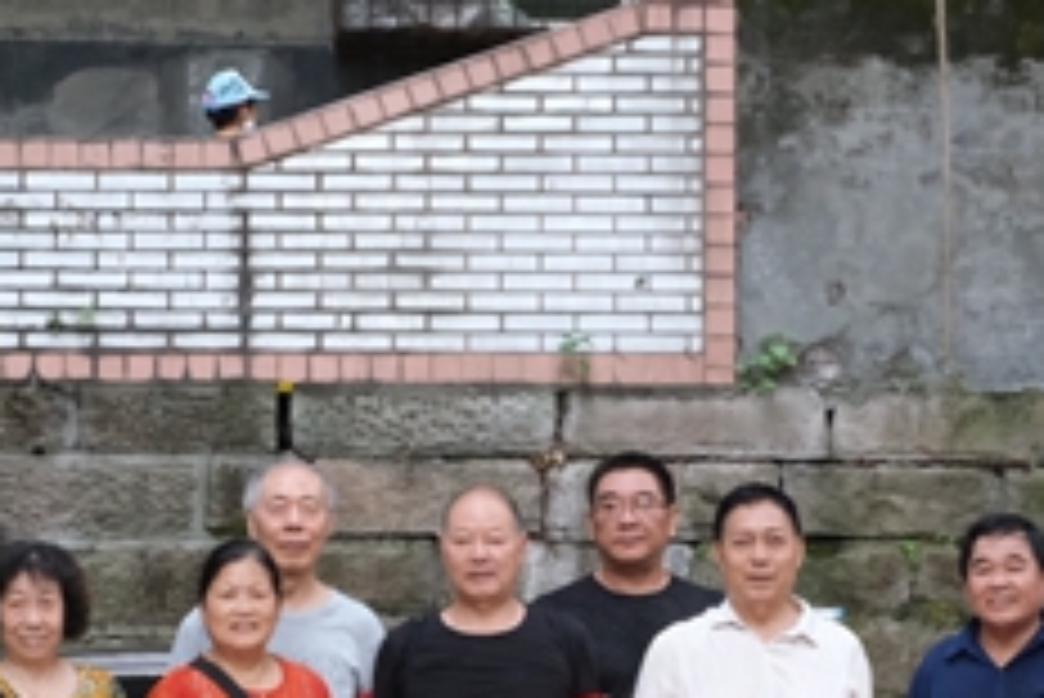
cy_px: 588
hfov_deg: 14.0
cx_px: 544
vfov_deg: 9.4
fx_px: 4236
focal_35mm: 146
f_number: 14
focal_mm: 35
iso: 5000
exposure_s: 1/340
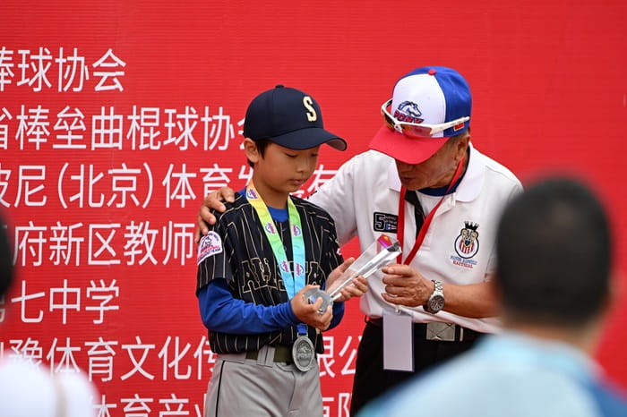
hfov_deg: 3.4
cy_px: 208
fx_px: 10445
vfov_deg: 2.3
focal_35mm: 600
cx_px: 314
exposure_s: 1/640
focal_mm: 600
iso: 800
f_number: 6.3
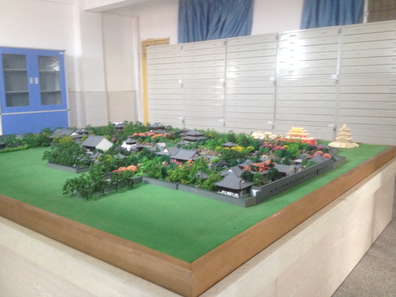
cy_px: 148
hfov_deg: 52.6
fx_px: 400
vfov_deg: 40.7
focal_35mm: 35
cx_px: 198
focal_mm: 4.28
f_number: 2.4
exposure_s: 1/20
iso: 250
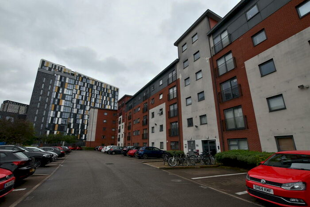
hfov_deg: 100.4
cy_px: 104
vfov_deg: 77.4
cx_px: 155
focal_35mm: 15
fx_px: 129
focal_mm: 10
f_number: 7.1
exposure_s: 1/200
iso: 100
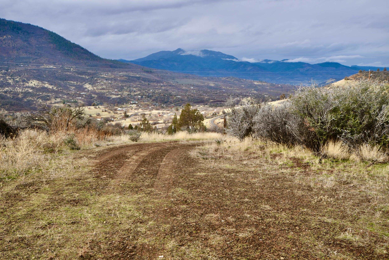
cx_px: 194
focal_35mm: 36
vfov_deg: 36.9
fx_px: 389
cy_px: 130
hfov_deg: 53.1
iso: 100
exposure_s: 1/100
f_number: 8
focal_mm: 24
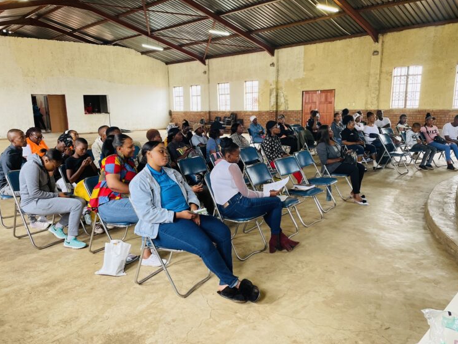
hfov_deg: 65.3
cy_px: 176
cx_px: 235
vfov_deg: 51.3
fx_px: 357
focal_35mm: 27
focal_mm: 4.2
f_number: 1.6
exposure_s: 1/50
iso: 125
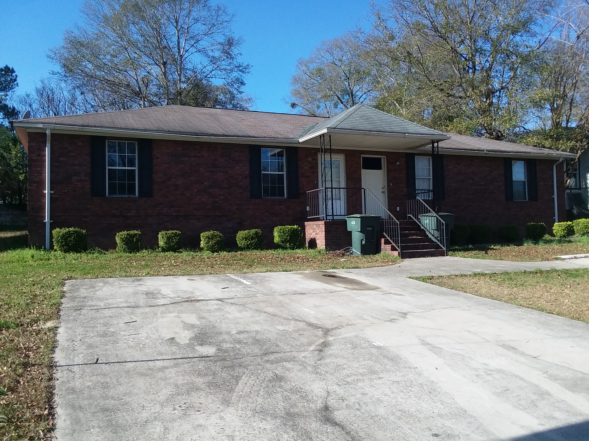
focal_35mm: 29
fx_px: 493
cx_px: 294
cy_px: 220
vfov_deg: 48.2
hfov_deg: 61.7
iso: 40
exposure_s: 1/1099
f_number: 1.9
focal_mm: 2.47
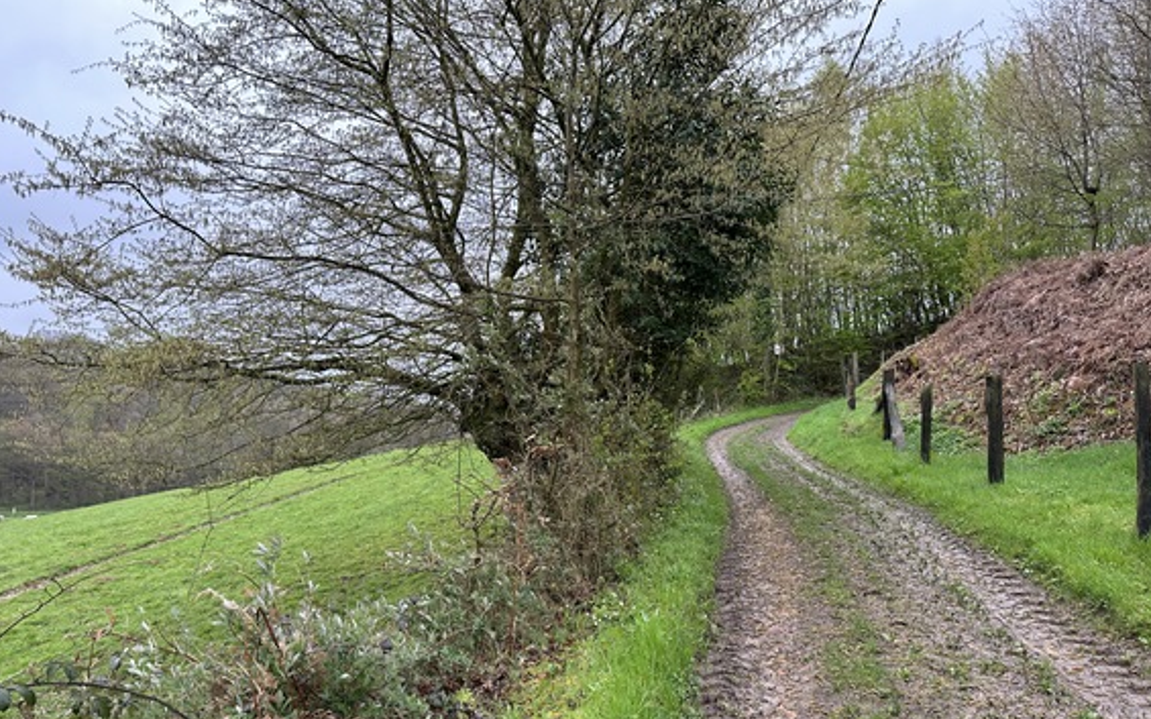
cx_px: 574
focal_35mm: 27
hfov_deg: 68.4
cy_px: 448
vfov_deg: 45.6
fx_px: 847
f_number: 1.78
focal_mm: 6.86
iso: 80
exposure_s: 1/282
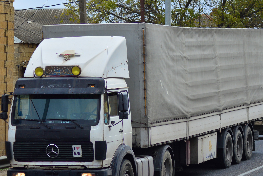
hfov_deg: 15.5
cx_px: 120
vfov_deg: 10.4
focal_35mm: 132
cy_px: 103
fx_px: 965
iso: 200
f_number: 6.3
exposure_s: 1/800
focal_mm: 70
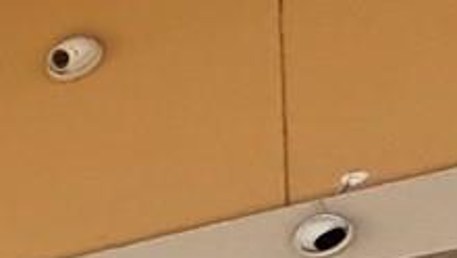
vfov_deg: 9.0
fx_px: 1346
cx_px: -1180
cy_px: 749
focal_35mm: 111
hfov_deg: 9.3
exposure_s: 1/439
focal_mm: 2.22
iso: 64
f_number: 2.2
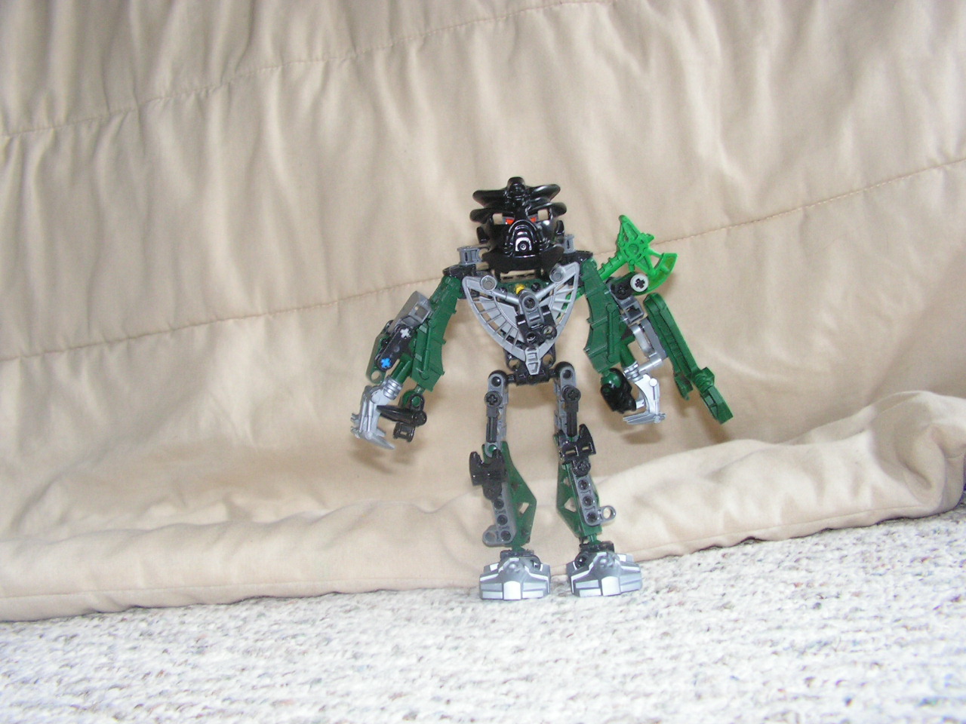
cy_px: 362
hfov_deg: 51.4
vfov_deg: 39.7
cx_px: 483
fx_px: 1005
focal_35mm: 36
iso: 200
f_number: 3.2
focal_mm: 6
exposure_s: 1/40
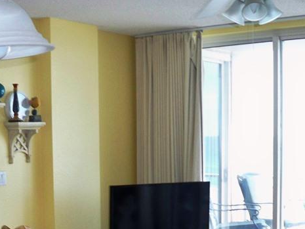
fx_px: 679
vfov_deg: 18.8
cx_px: 56
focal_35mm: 77
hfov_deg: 24.9
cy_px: 209
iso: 200
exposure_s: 1/60
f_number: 3.1
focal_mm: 6.3
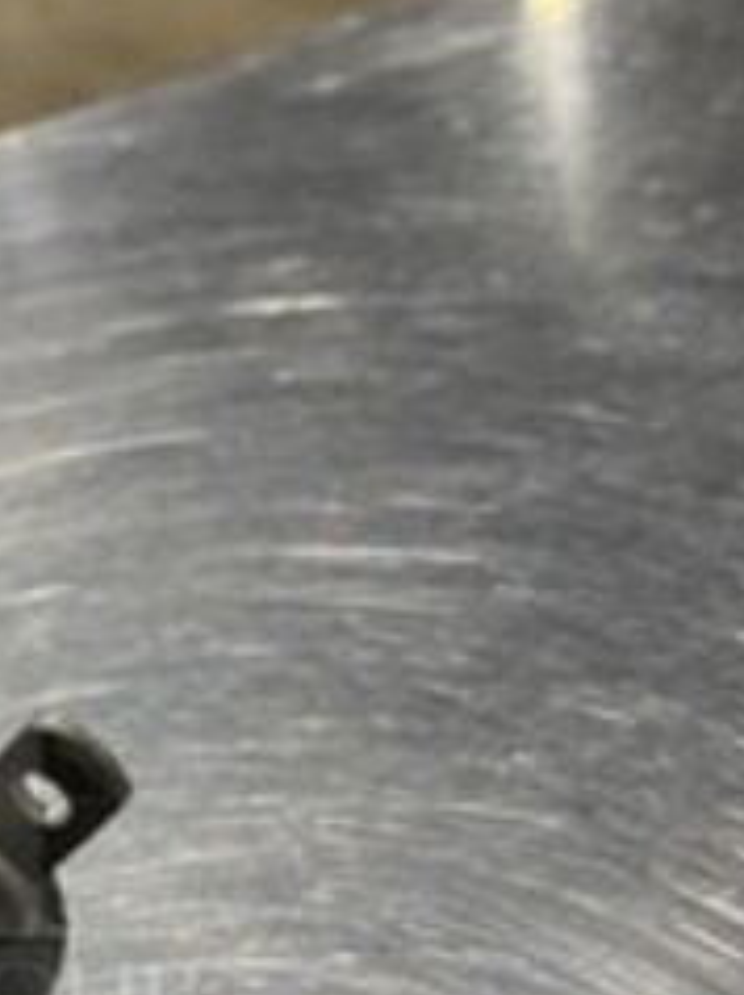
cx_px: -230
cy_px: 817
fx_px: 2555
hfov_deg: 15.7
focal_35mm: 89
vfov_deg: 21.7
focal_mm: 4.25
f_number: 1.8
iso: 125
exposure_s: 1/121
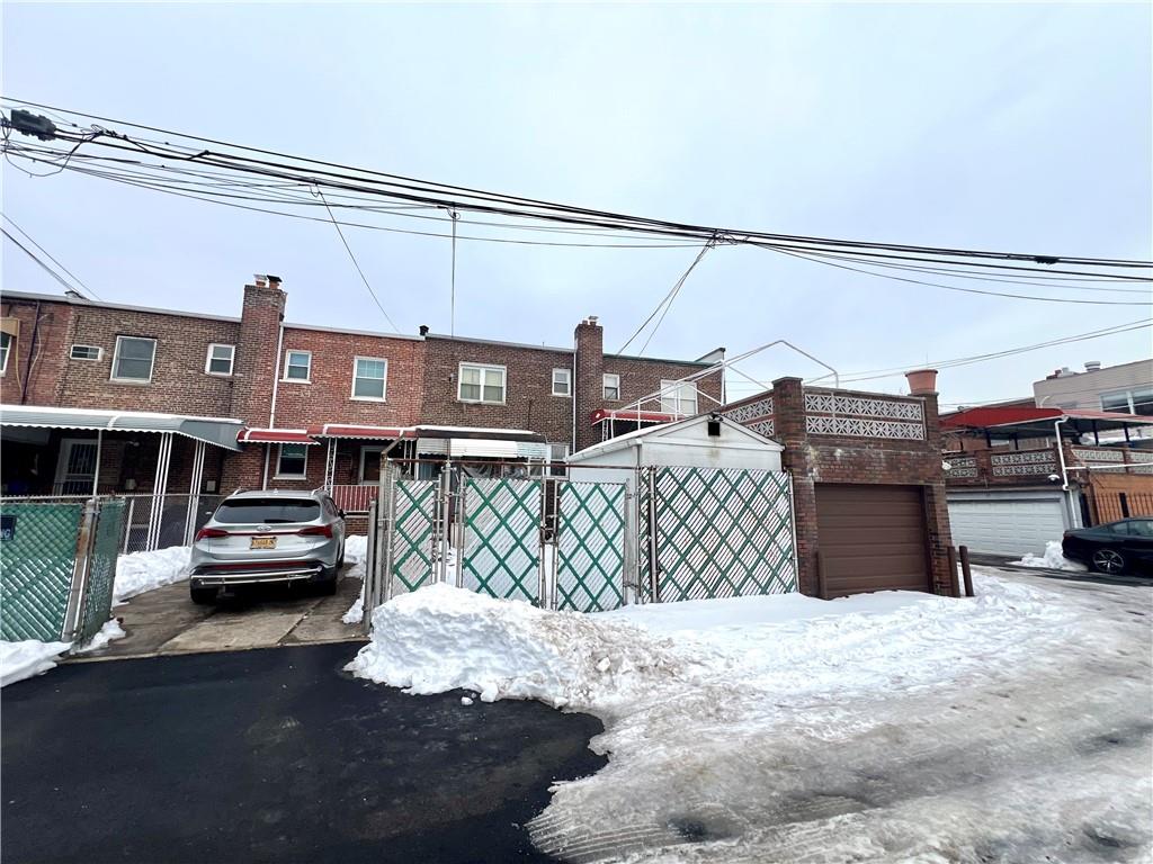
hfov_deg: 106.2
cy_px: 432
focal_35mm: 13
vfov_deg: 89.9
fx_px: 433
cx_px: 576
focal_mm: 1.57
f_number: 1.8
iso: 32
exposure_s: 1/332
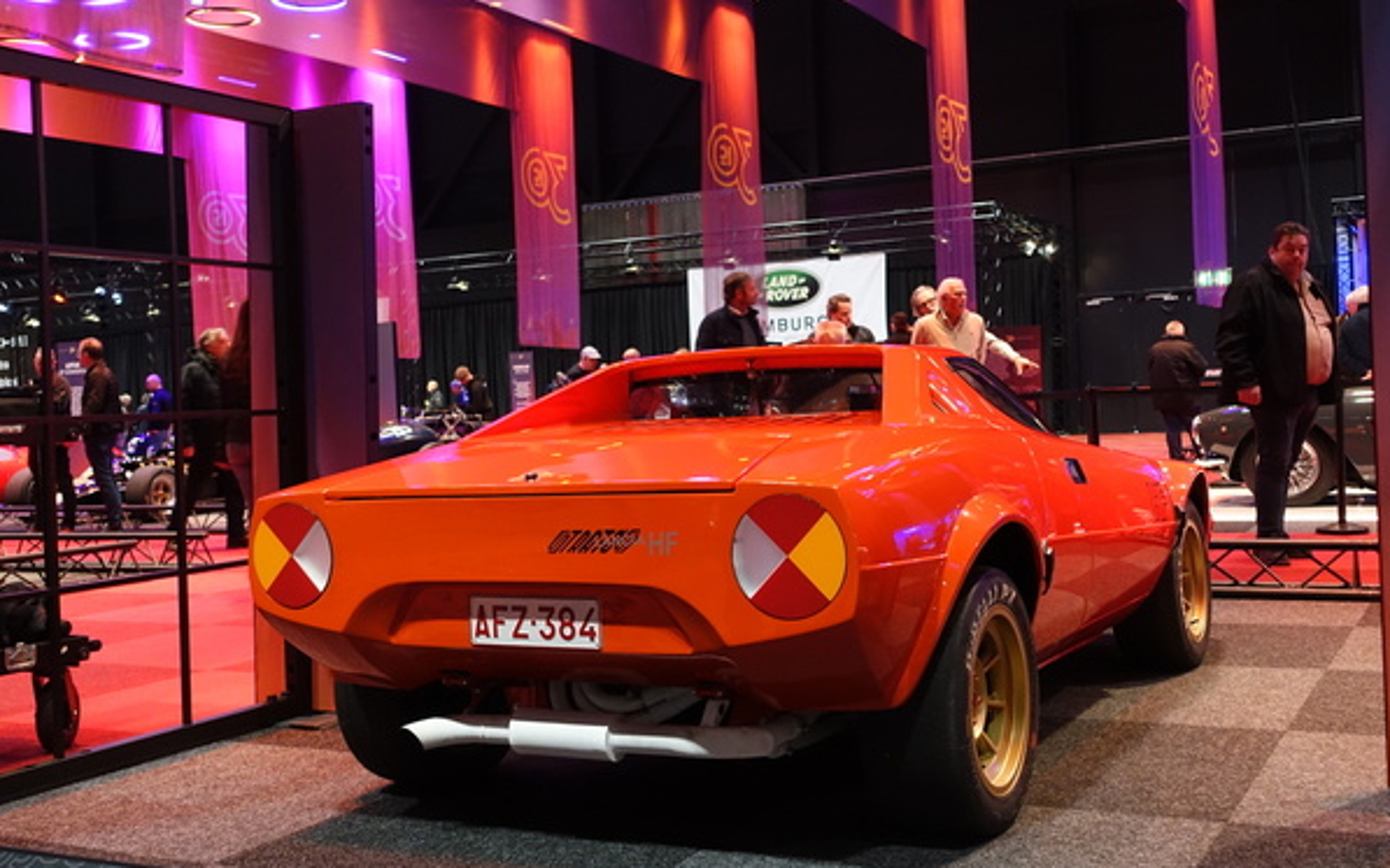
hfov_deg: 48.2
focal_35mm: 41
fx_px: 1553
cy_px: 424
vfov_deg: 31.2
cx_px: 694
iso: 800
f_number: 2.8
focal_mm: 14.5
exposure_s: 1/40
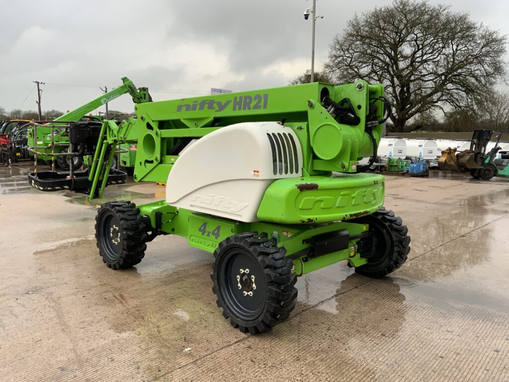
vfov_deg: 48.2
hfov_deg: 61.7
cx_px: 254
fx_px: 426
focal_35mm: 29
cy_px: 191
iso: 16
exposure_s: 1/162
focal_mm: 3
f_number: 1.8
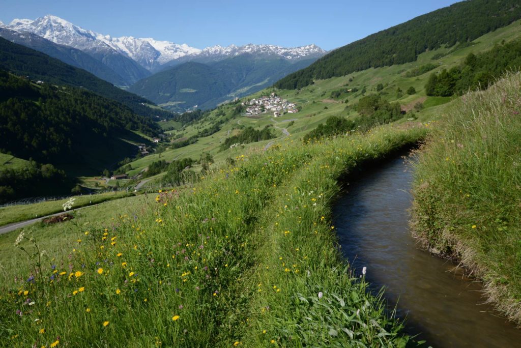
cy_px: 174
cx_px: 260
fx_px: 463
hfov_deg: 58.7
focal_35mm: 32
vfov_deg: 41.2
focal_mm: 32
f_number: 22
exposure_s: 1/50
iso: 100
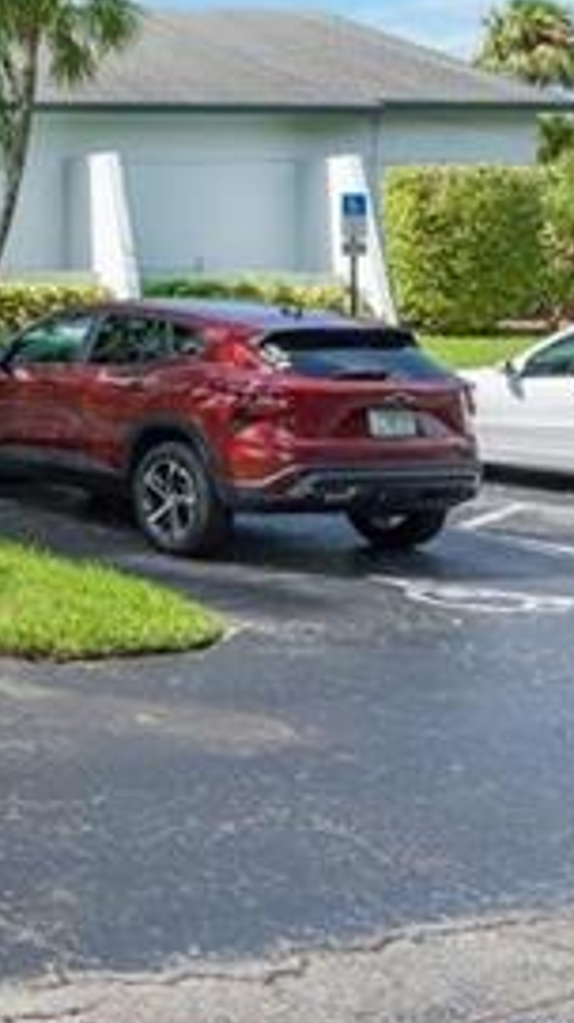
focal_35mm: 65
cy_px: 143
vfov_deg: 31.2
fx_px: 1763
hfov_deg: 15.0
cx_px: -582
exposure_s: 1/125
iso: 500
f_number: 11
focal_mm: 21
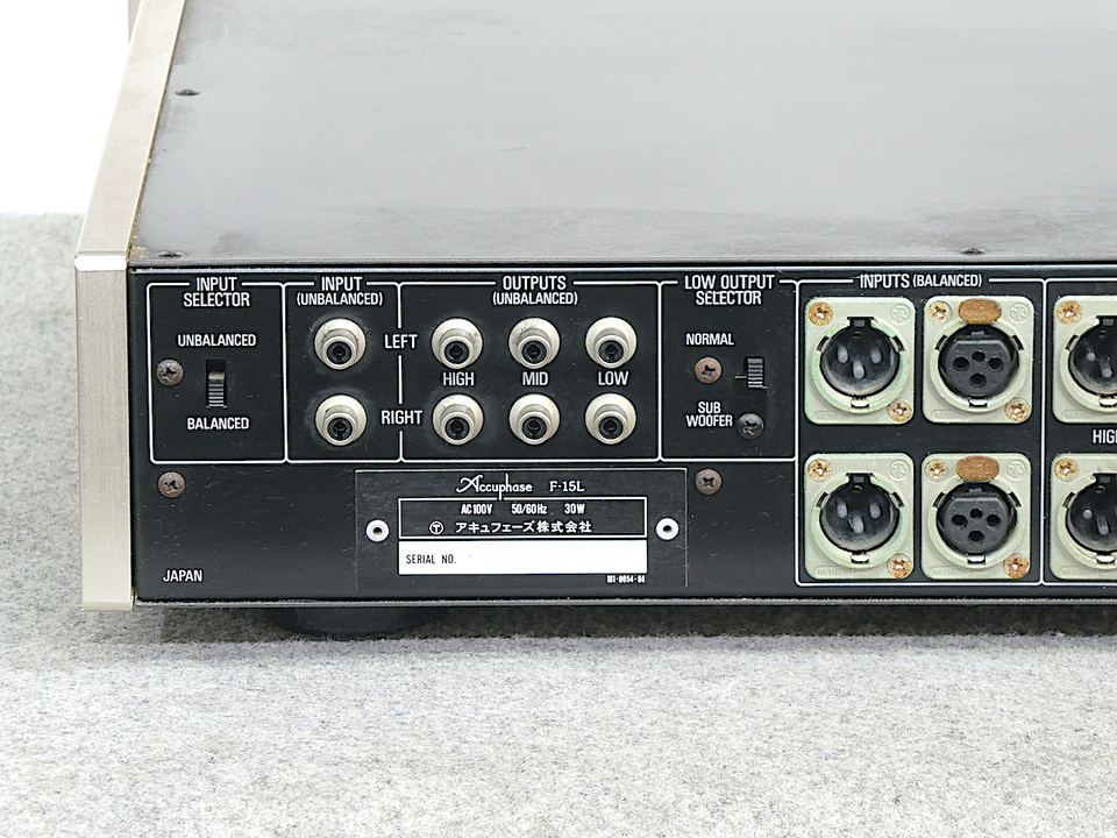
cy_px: 419
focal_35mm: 214
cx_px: 558
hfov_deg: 9.2
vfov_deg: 6.9
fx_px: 6905
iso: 200
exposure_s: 1/3.2
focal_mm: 38.4
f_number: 5.6
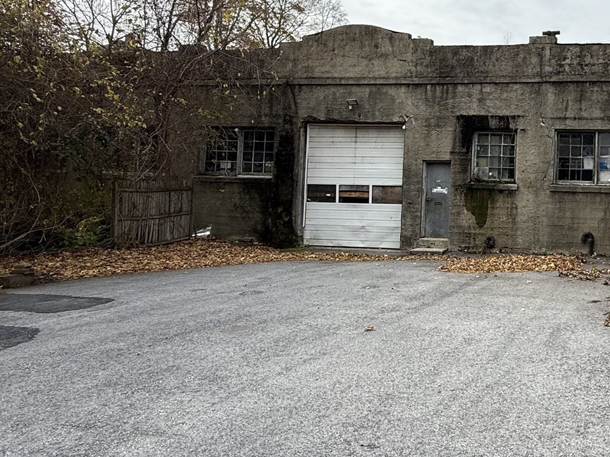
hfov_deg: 52.6
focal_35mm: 30
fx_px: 529
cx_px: 550
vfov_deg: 46.5
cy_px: 184
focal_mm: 2.22
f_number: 2.2
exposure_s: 1/985
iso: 64
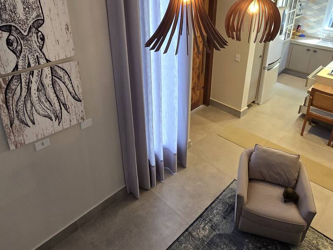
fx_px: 231
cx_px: 162
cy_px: 81
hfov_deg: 71.6
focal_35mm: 24
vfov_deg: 55.5
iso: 125
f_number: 2.2
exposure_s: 1/60
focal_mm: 2.2
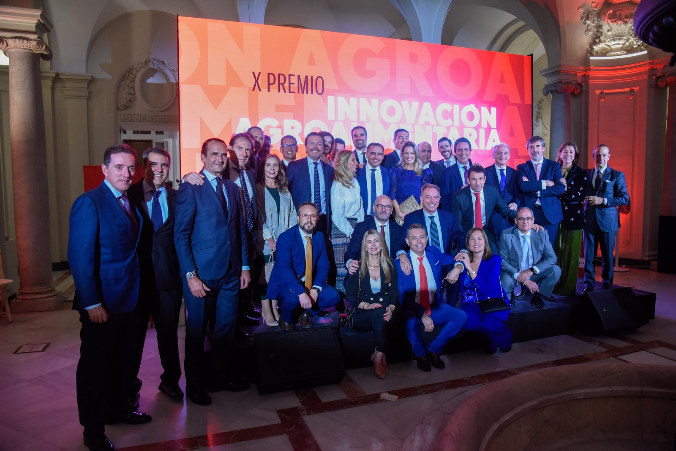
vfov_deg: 53.2
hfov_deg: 73.7
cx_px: 338
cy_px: 226
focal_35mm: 24
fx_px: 451
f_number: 4
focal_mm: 24
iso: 3200
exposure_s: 1/160
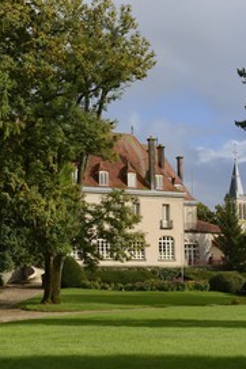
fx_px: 872
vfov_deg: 23.9
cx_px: 123
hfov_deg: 16.1
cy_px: 189
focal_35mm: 85
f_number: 14
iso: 200
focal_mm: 55
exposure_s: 1/200
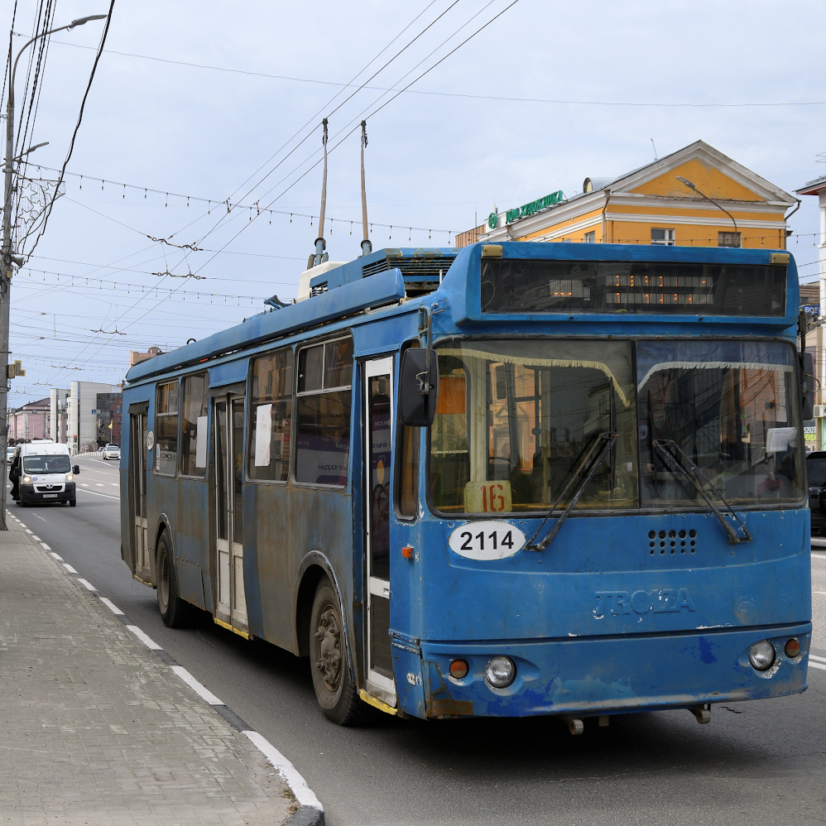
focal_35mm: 47
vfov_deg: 36.1
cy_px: 413
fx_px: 1268
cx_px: 420
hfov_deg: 36.1
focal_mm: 24.5
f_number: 5
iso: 200
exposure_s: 1/1250
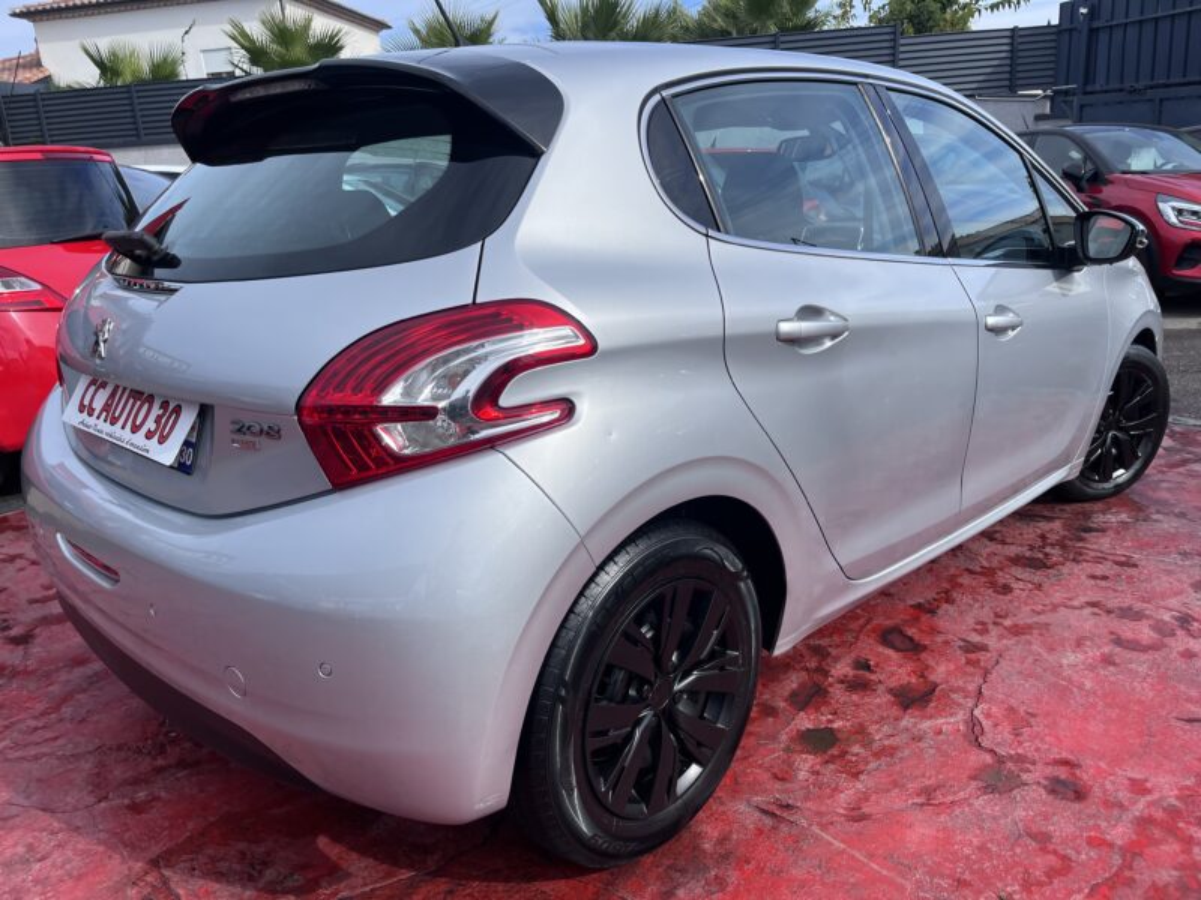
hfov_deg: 67.3
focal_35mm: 26
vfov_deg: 53.1
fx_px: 902
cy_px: 450
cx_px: 600
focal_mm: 5.1
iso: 50
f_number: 1.6
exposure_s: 1/3311
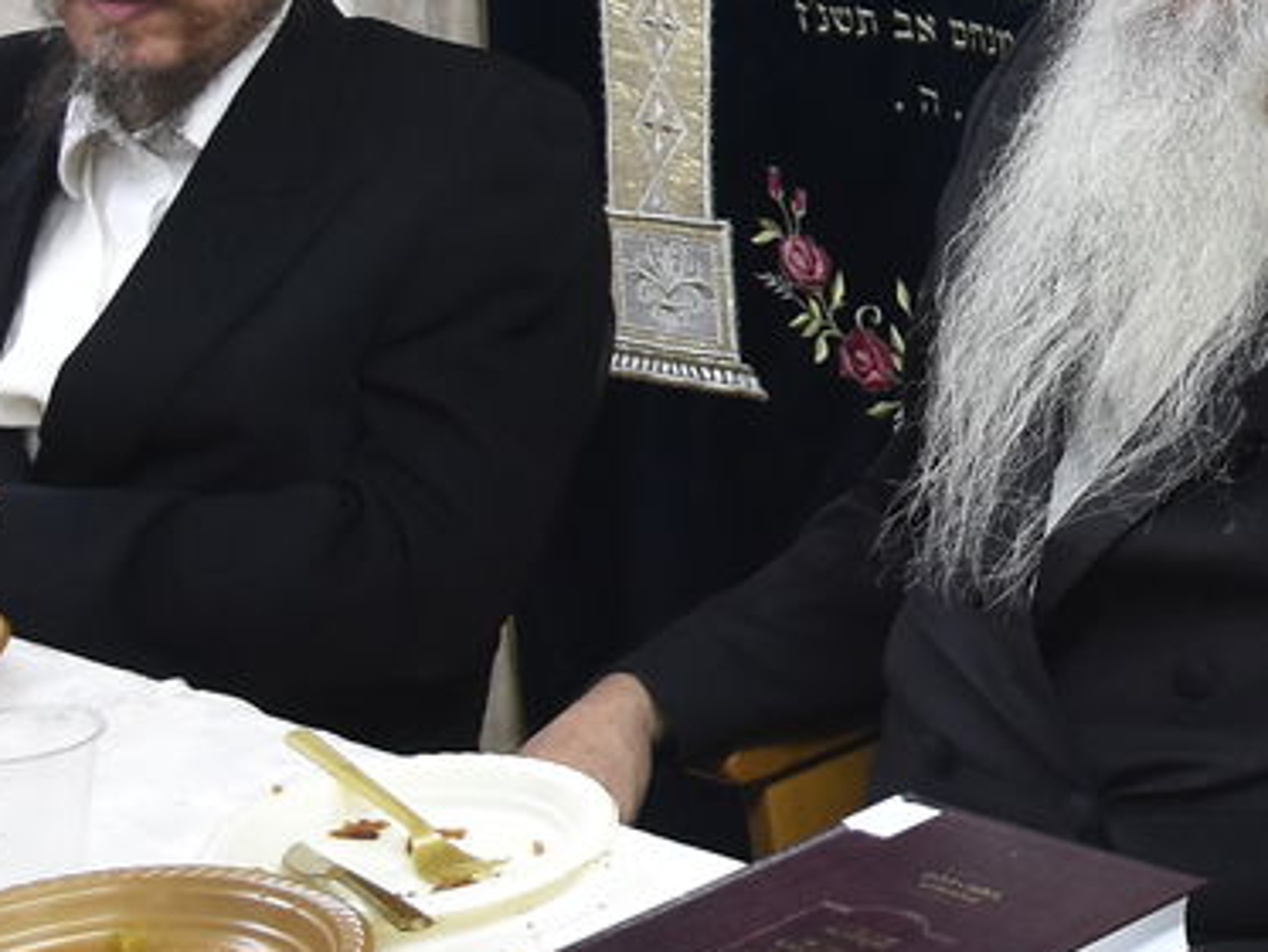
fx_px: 4360
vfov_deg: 12.1
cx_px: 2036
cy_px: -326
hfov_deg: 15.0
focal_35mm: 119
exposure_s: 1/80
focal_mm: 22
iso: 1250
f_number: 5.6
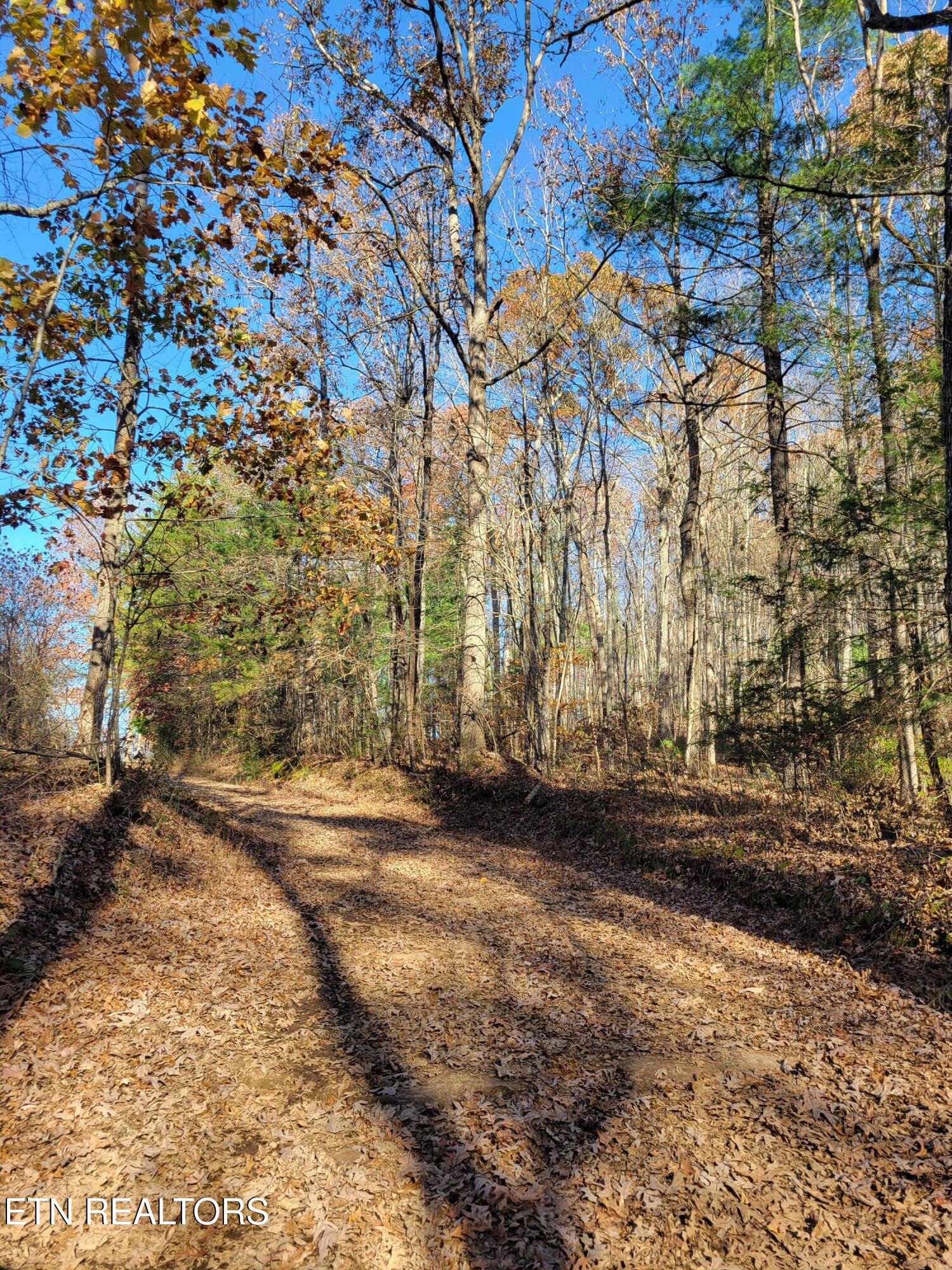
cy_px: 635
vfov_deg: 67.3
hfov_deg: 53.1
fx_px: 953
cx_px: 476
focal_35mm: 26
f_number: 1.8
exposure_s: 1/488
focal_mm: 5.4
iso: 40
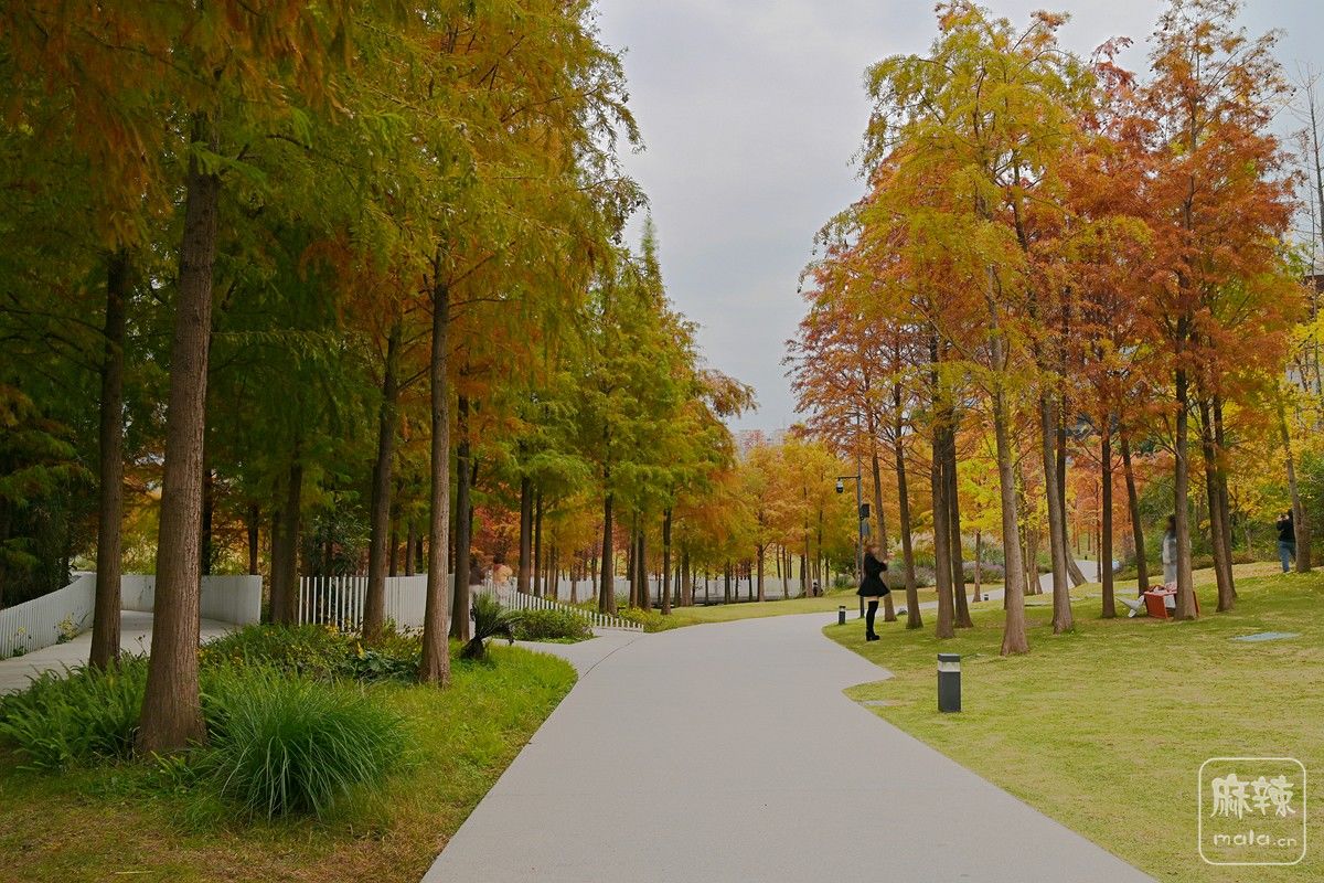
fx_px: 1214
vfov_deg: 40.0
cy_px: 442
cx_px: 662
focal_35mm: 33
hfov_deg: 57.2
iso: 100
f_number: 11
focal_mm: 33
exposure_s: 8
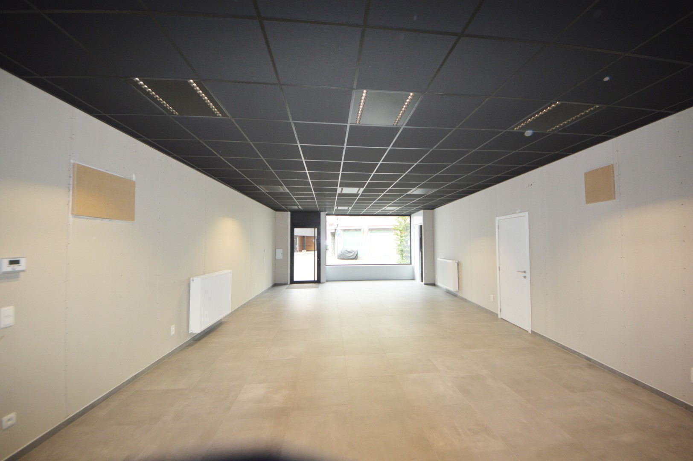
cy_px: 230
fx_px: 231
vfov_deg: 89.9
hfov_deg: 112.7
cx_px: 346
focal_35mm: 12
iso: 400
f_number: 4.5
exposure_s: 1/100
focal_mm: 8
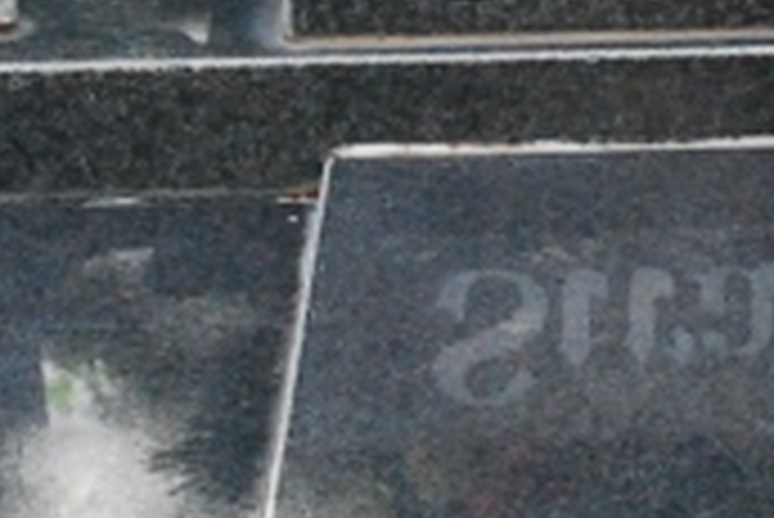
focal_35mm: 304
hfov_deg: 6.8
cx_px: 634
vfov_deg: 4.5
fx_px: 6541
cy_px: -376
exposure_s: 1/1600
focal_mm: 34
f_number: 5
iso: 1600
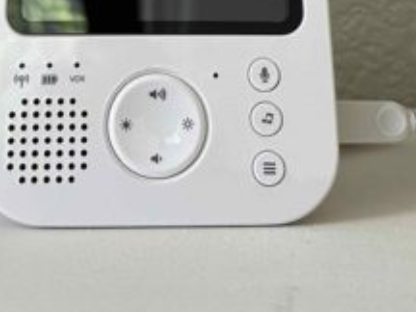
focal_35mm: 89
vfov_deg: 14.8
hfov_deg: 21.9
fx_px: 1070
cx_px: 146
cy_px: -221
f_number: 1.78
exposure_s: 1/68
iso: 250
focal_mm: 6.86
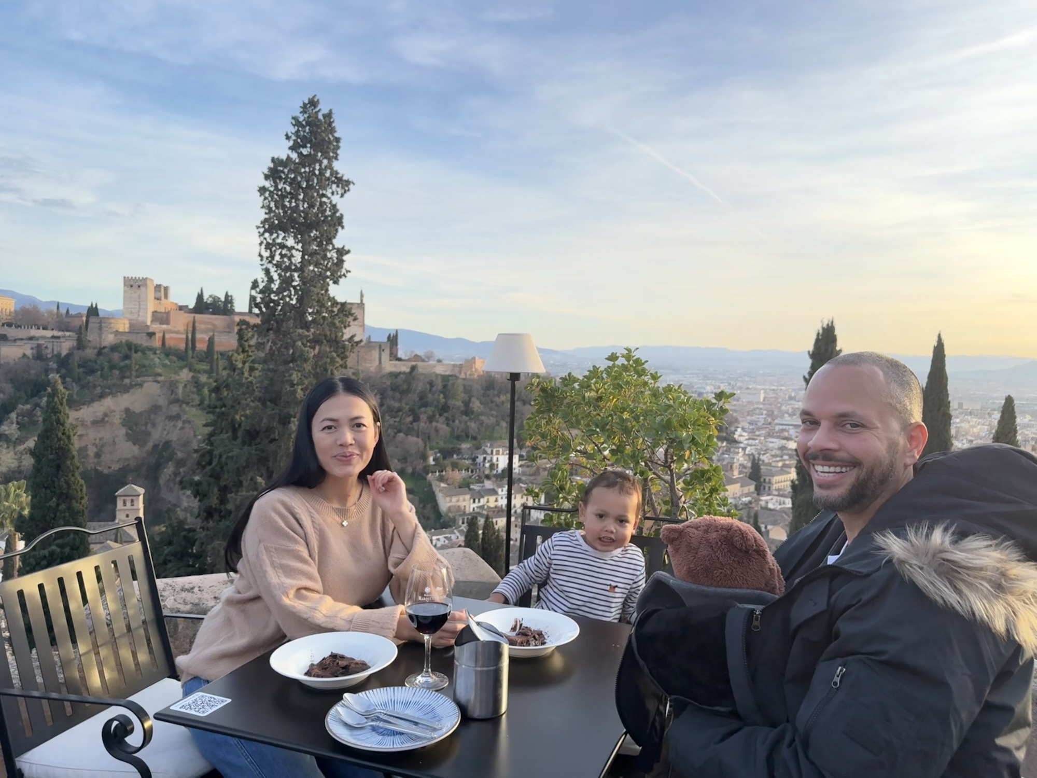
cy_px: 389
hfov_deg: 71.6
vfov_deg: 56.8
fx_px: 719
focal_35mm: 24
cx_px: 518
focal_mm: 6.76
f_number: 1.78
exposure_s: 1/1156
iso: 100
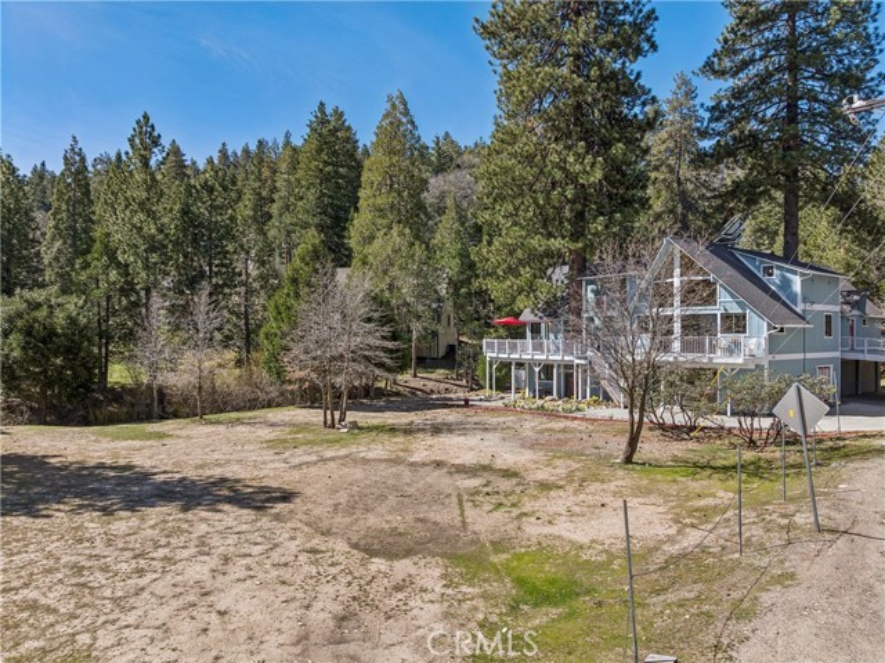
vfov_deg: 56.8
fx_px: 613
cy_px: 332
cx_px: 442
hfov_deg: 71.6
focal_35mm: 24
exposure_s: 1/50
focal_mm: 12.3
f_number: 2.8
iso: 100
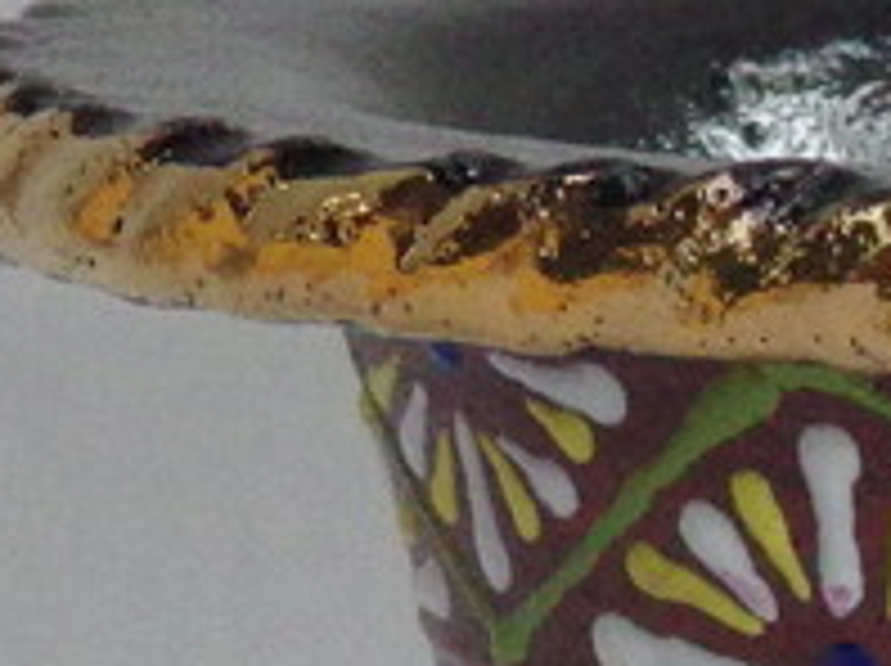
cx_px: 1300
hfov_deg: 3.5
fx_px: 14551
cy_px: 1323
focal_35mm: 566
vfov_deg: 2.6
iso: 1600
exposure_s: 1/60
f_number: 7.1
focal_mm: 24
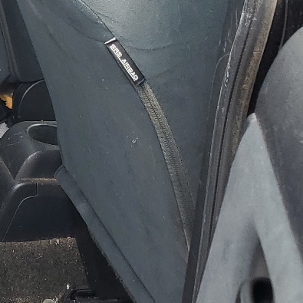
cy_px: 46
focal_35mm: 93
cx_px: -173
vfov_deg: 18.5
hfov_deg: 16.7
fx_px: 921
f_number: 1.5
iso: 50
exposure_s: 1/323
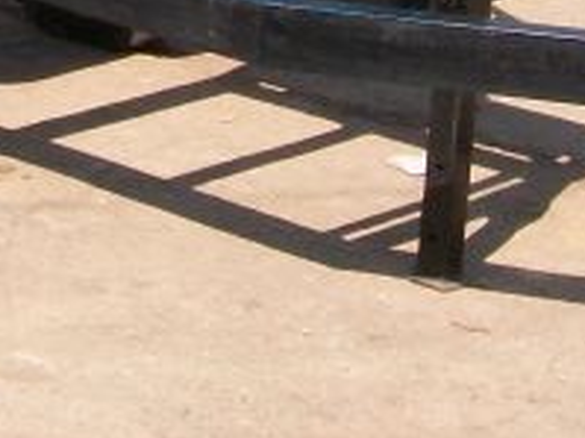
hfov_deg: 13.4
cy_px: -409
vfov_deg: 9.6
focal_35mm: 145
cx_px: -3
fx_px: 2449
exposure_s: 1/320
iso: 80
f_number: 4.8
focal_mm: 6
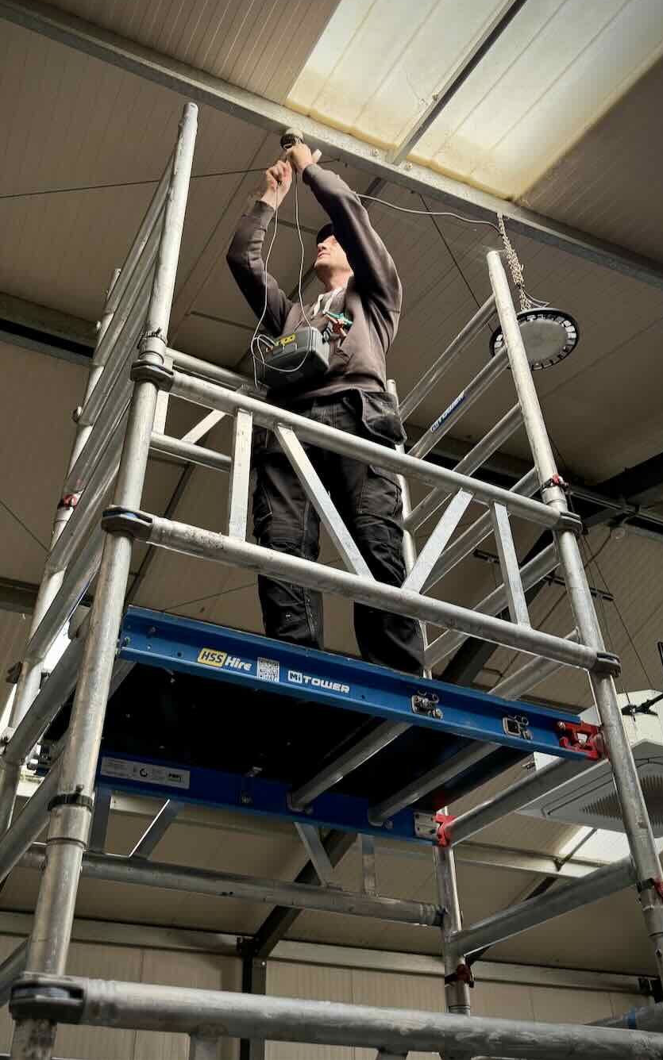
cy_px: 520
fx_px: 752
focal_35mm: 26
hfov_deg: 47.4
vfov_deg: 70.4
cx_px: 279
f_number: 1.78
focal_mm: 6.76
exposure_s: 1/119
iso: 200
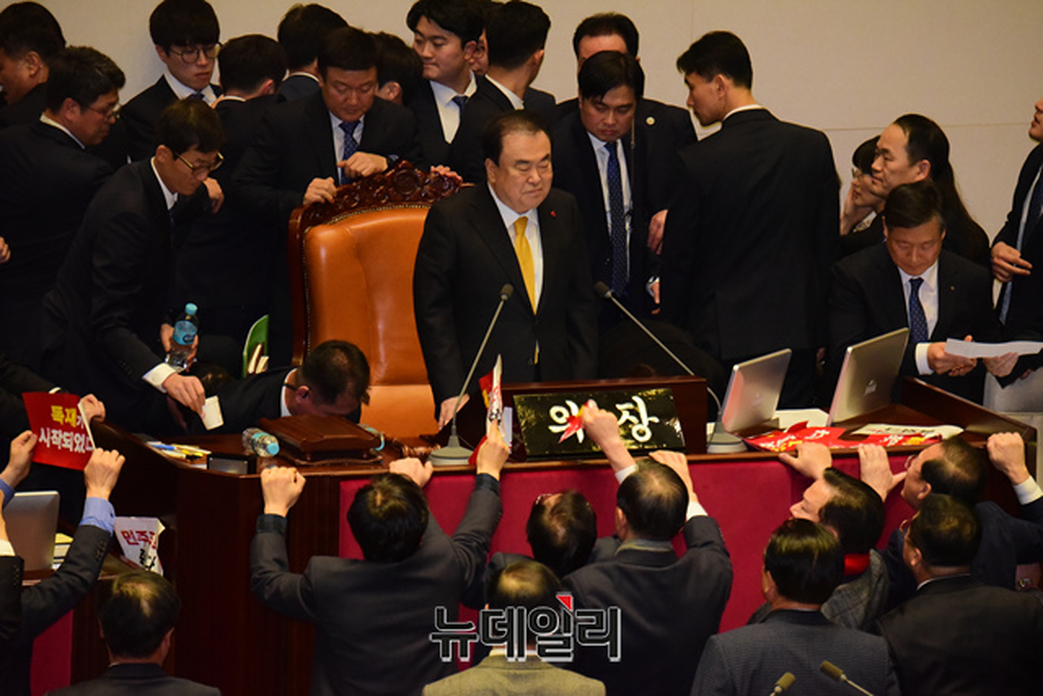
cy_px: 348
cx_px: 522
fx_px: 8114
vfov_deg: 4.9
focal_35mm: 280
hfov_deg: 7.4
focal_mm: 280
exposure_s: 1/200
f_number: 5.6
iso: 6400
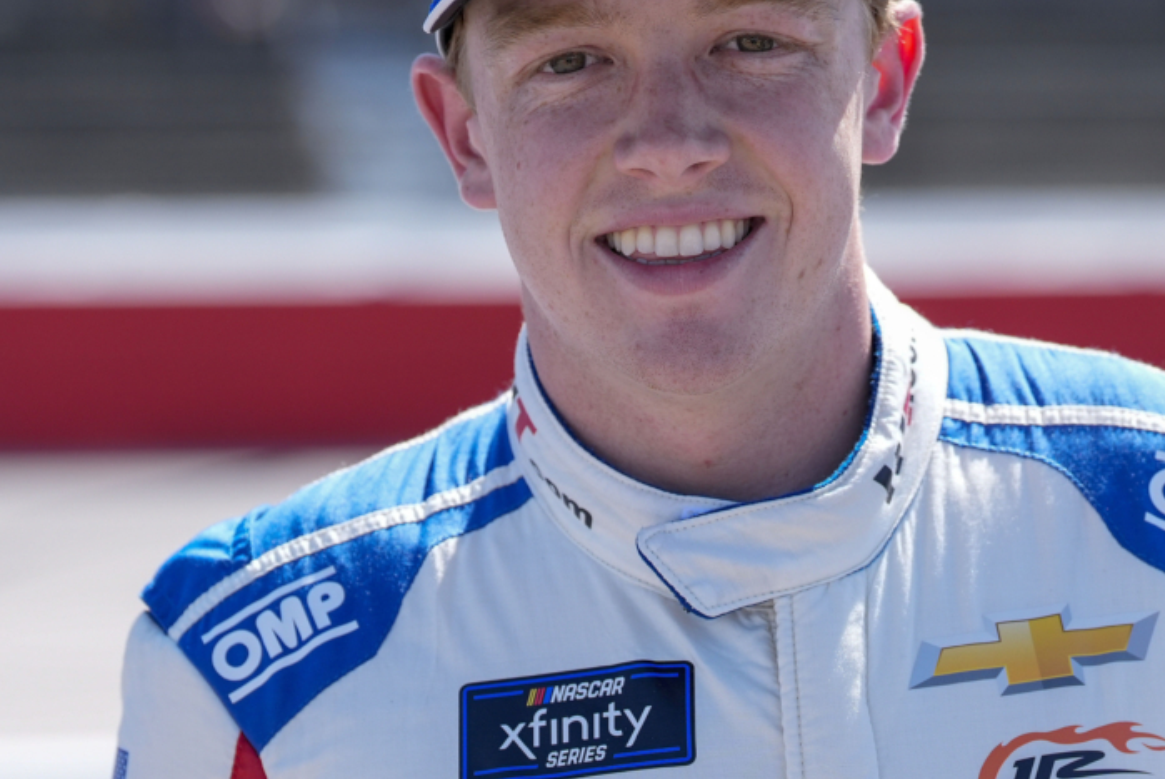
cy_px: 343
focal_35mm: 194
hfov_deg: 10.6
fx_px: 6282
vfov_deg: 7.1
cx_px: 783
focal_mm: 115
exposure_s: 1/2000
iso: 400
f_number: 4
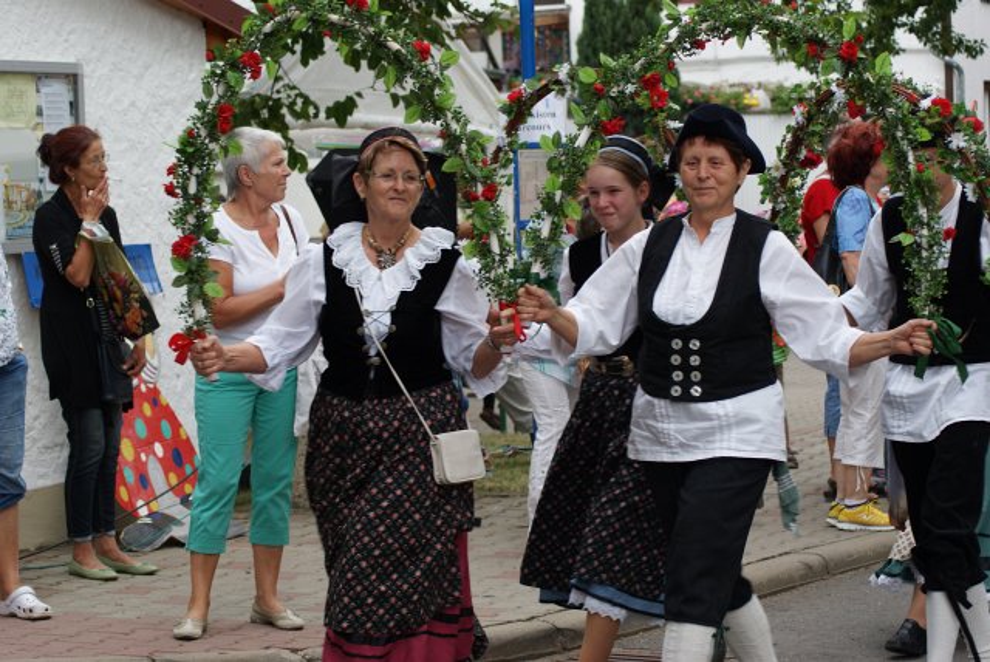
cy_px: 331
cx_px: 495
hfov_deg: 19.4
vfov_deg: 13.1
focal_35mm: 105
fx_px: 2890
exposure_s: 1/125
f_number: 5.6
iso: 100
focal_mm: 70
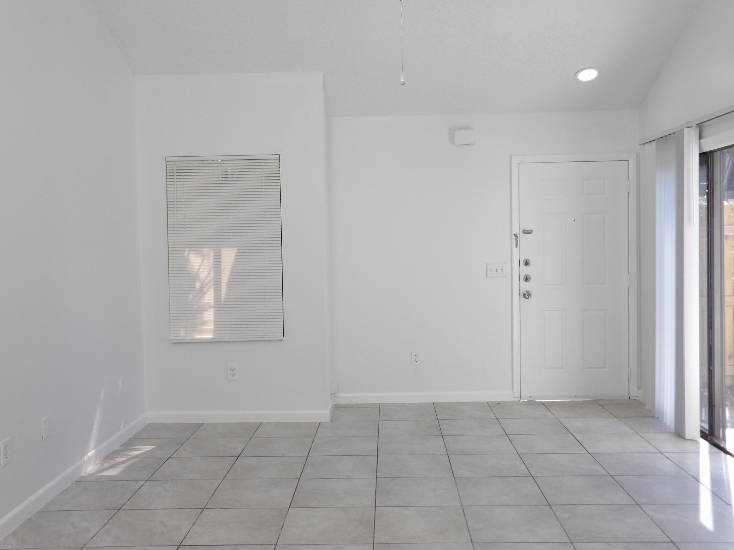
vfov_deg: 42.9
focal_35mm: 33
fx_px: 700
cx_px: 367
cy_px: 275
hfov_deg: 55.4
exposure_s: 1/40
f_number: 3.6
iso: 200
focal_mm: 5.9
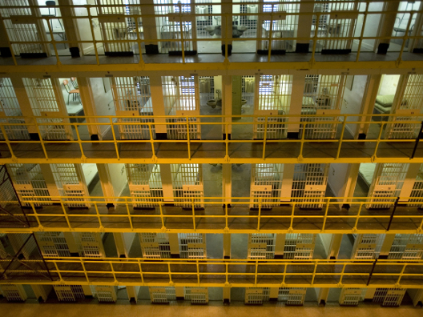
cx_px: 226
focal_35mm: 24
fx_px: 293
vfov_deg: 56.8
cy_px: 158
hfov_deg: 71.5
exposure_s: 1/250
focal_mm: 22
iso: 1600
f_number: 2.8
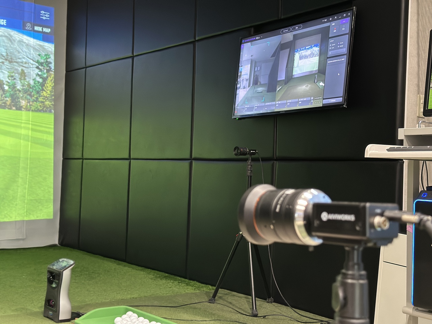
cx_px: 216
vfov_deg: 30.3
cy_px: 162
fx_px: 599
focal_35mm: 48
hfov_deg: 39.7
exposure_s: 1/40
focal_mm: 6.86
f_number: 1.78
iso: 500
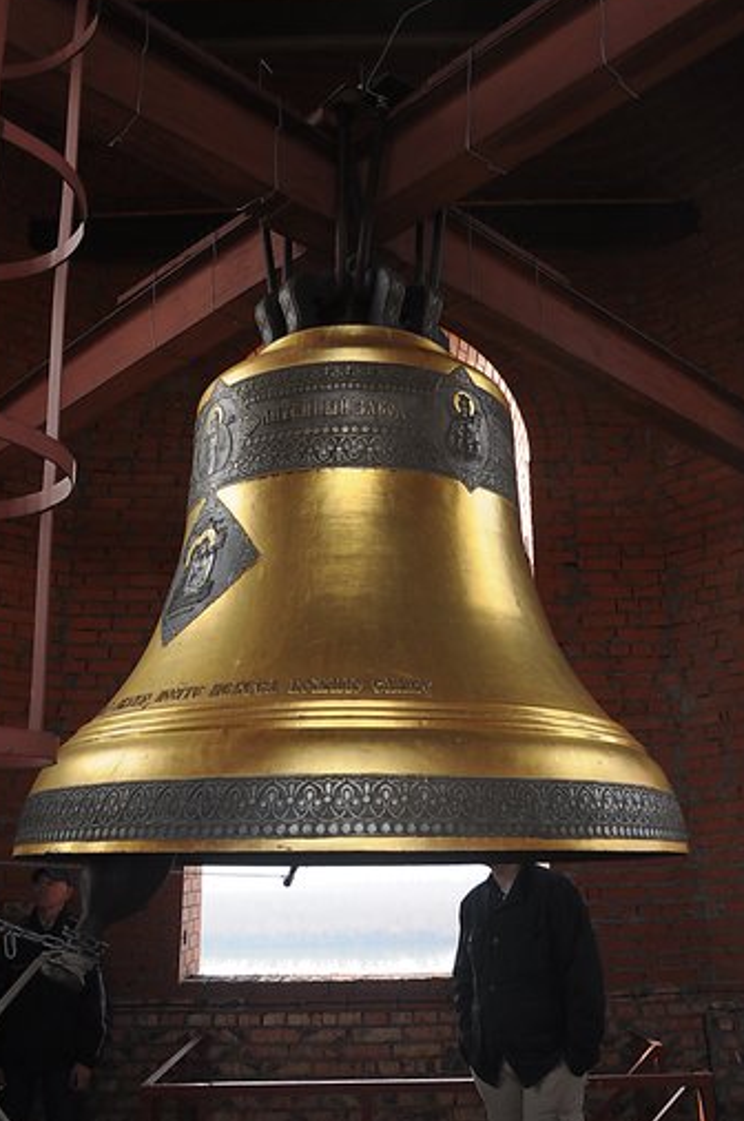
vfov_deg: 58.7
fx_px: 995
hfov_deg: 41.0
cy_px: 525
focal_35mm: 32
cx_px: 376
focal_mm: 18
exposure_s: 1/160
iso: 400
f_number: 8
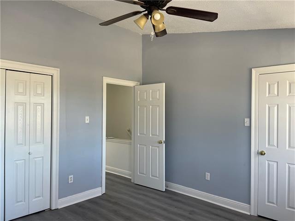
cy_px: 110
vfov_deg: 53.1
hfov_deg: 67.3
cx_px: 148
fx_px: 222
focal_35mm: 26
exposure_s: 1/121
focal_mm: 4.2
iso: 80
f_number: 1.6
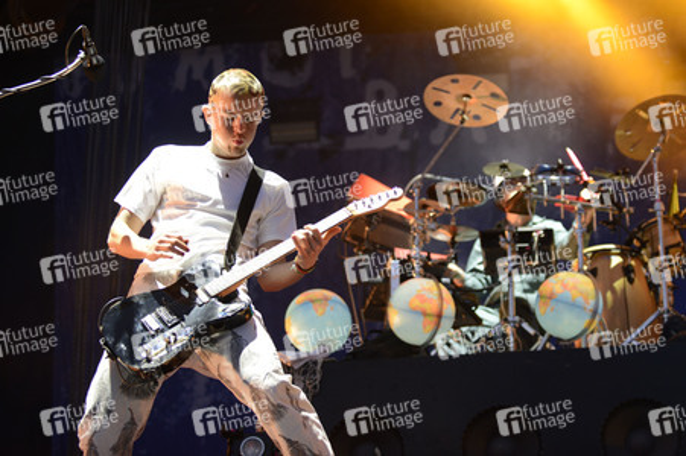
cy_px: 228
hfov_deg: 28.9
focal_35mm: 70
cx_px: 343
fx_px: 1333
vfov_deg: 19.4
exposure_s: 1/250
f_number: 2.8
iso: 1600
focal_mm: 70
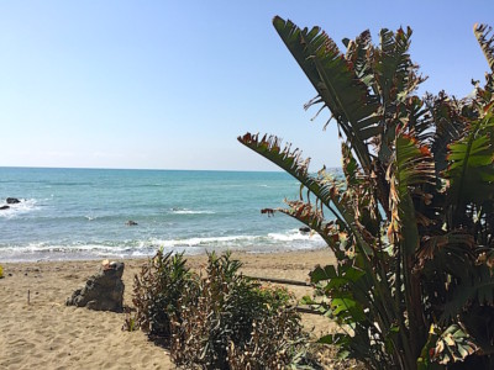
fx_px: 414
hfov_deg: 61.7
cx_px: 247
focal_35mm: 29
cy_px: 185
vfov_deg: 48.2
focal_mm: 4.15
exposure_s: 1/3300
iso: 32
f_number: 2.2
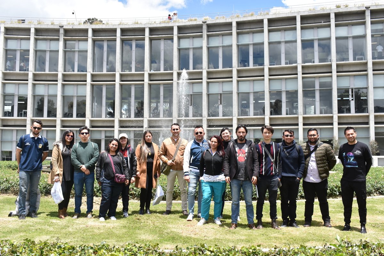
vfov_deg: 36.9
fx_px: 384
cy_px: 128
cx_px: 192
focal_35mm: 36
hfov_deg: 53.1
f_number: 8
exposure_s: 1/500
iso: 360
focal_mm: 24
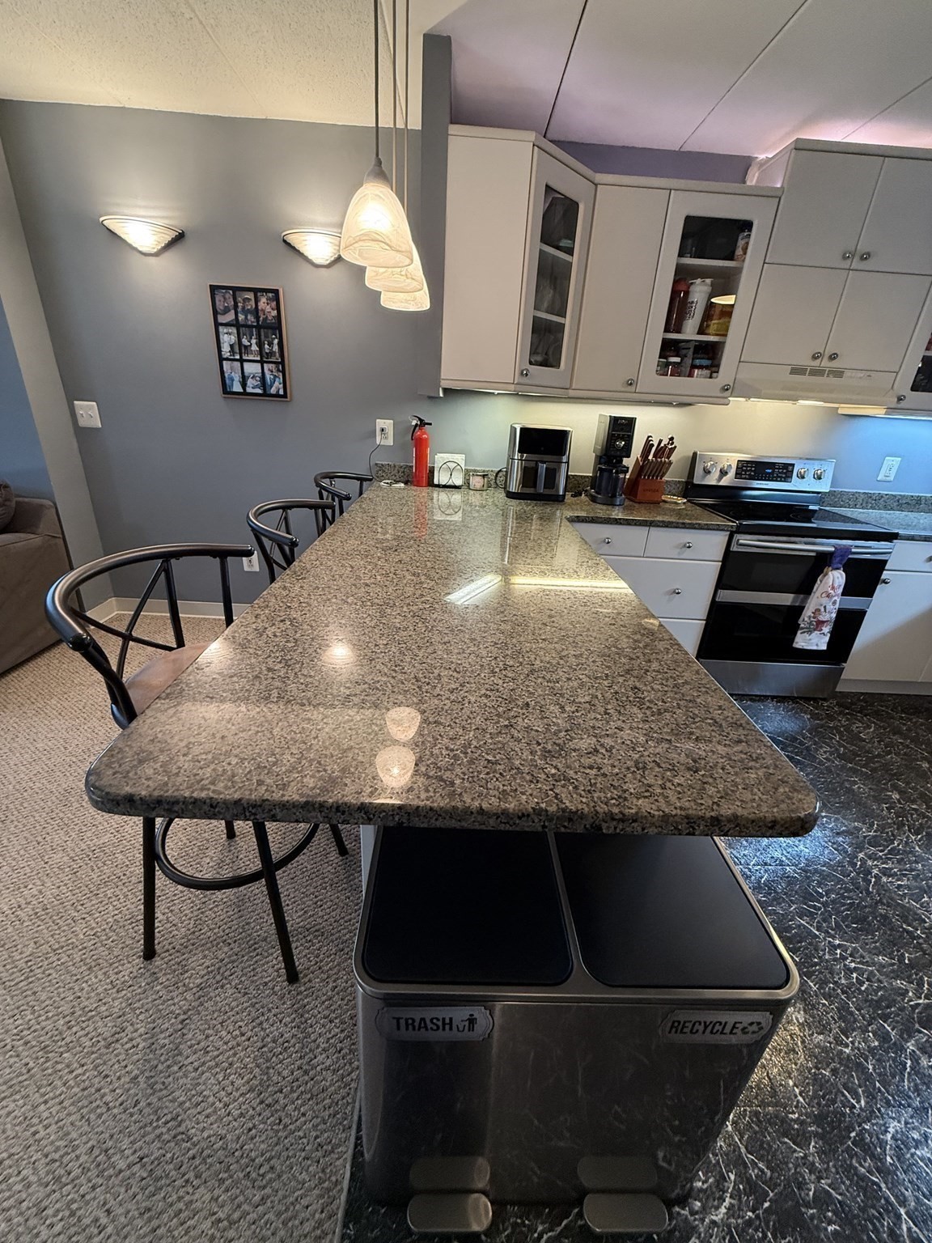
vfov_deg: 102.1
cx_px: 466
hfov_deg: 85.7
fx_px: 503
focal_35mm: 14
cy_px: 622
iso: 250
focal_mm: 2.22
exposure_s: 1/60
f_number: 2.2
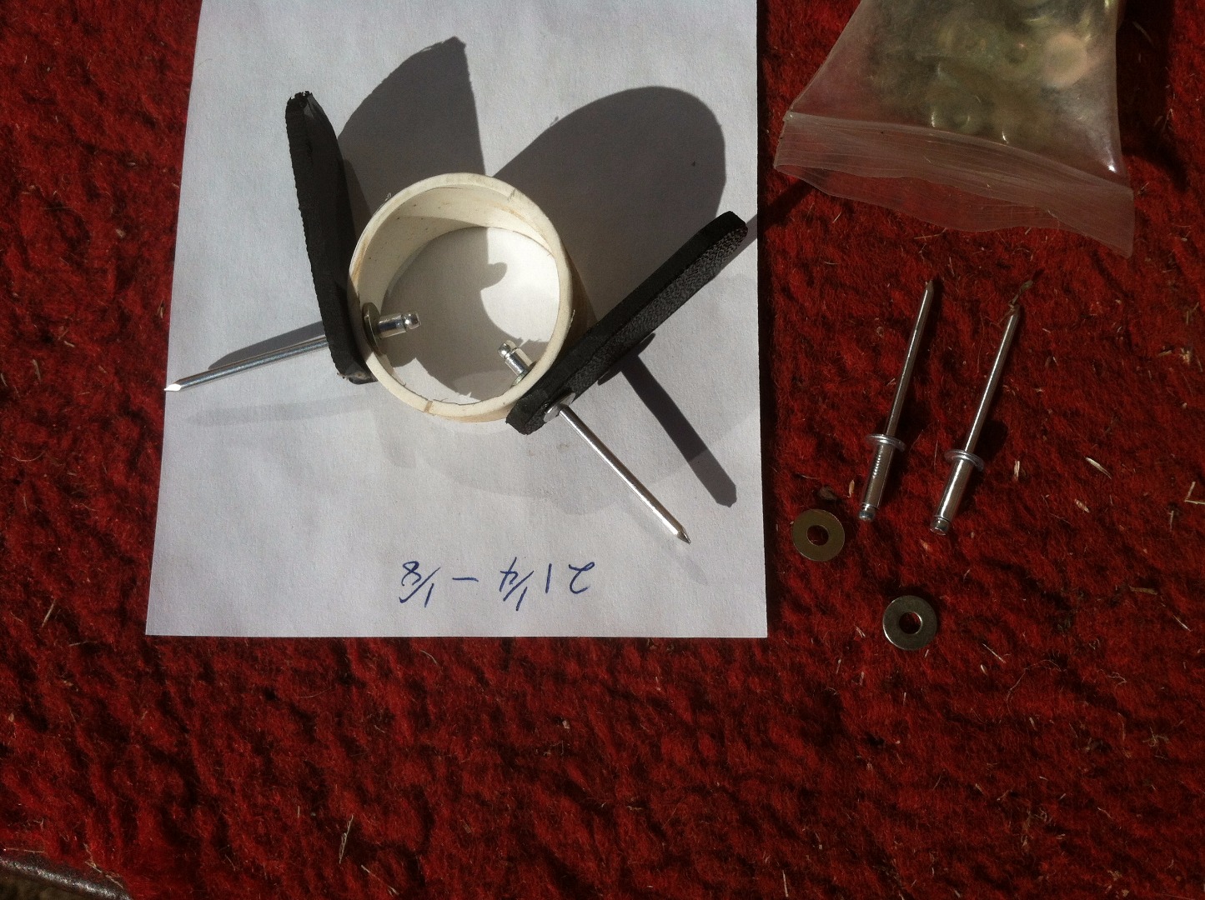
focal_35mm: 35
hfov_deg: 52.7
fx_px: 1217
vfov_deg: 40.6
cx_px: 602
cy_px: 450
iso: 80
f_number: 2.8
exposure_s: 1/5000
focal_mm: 3.85
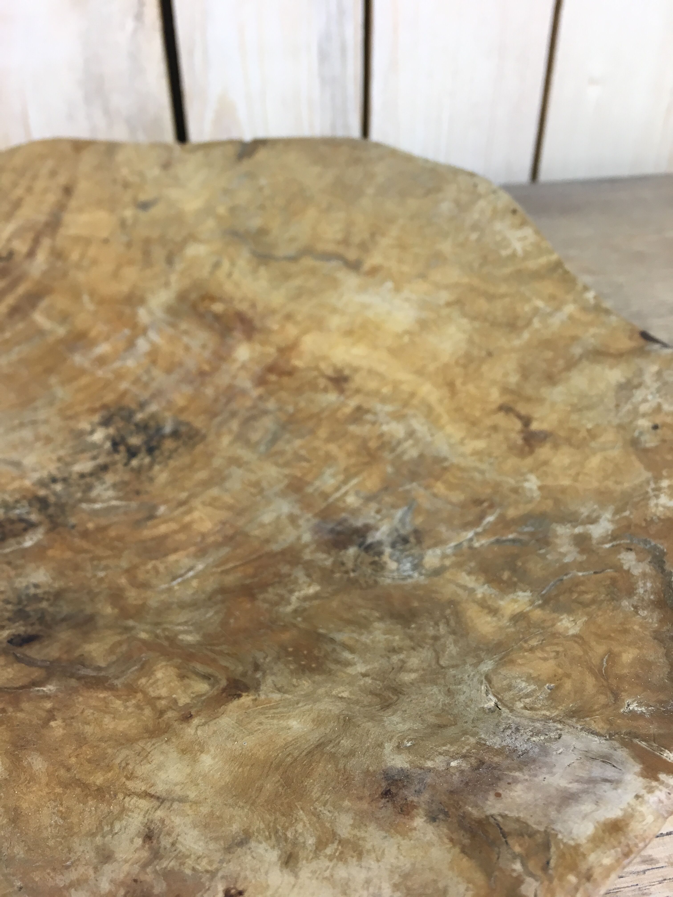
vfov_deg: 61.7
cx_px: 336
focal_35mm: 29
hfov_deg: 48.2
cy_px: 448
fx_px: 752
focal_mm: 4.15
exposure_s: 1/33
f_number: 2.2
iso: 32
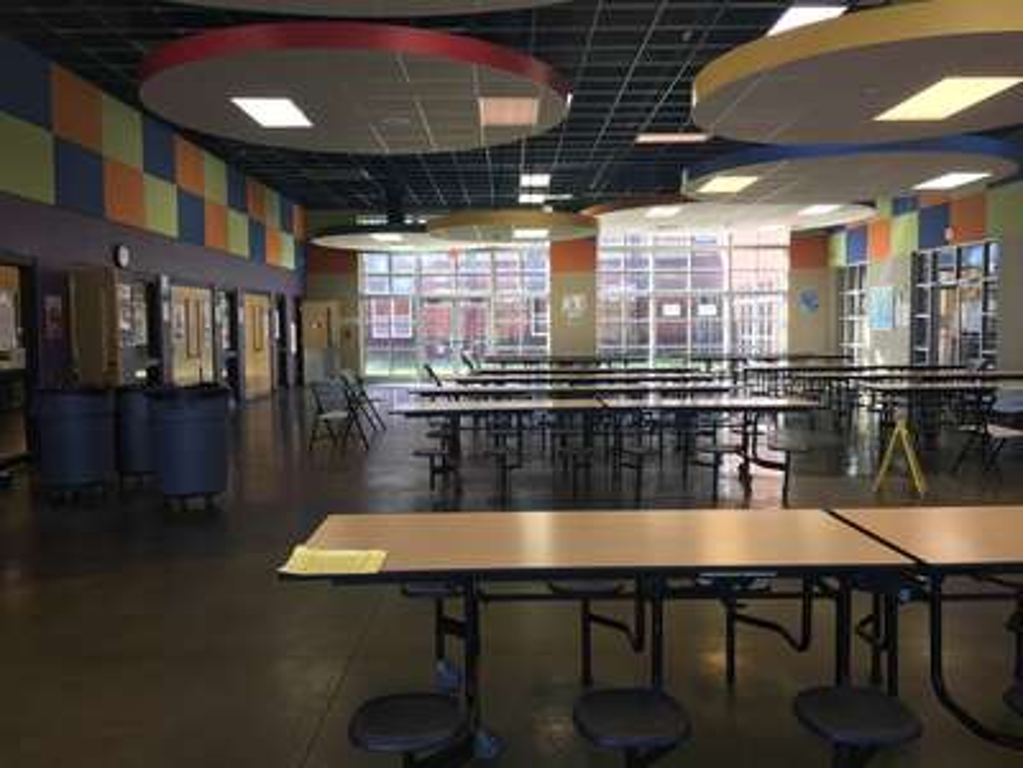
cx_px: 512
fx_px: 857
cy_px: 384
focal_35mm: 29
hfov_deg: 61.7
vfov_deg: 48.2
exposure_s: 1/40
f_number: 2.2
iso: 32
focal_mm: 4.15
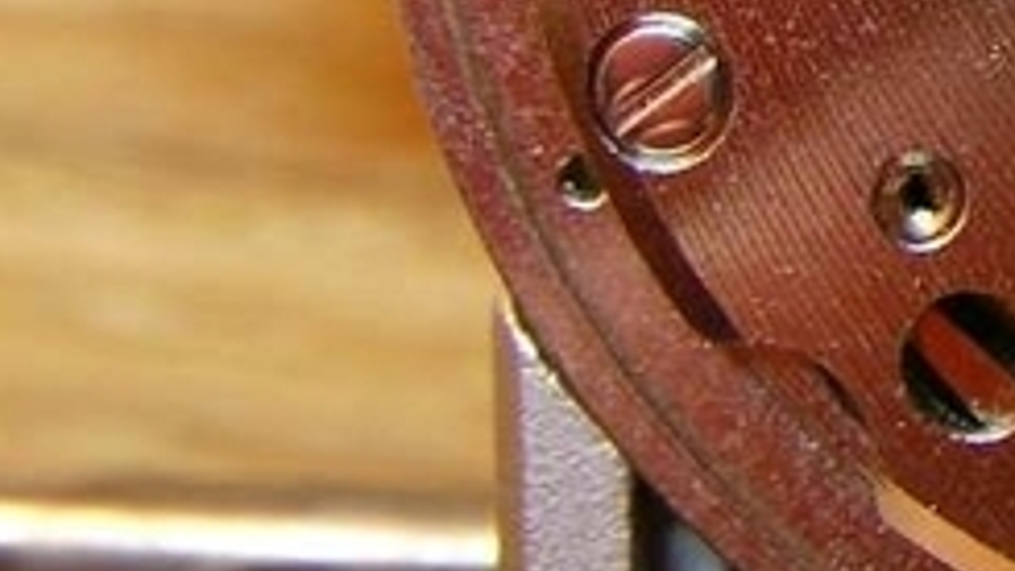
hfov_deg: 14.9
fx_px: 3635
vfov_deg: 8.8
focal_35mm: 135
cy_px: -215
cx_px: 1479
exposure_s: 1/8.8
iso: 100
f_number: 3.5
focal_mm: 5.8
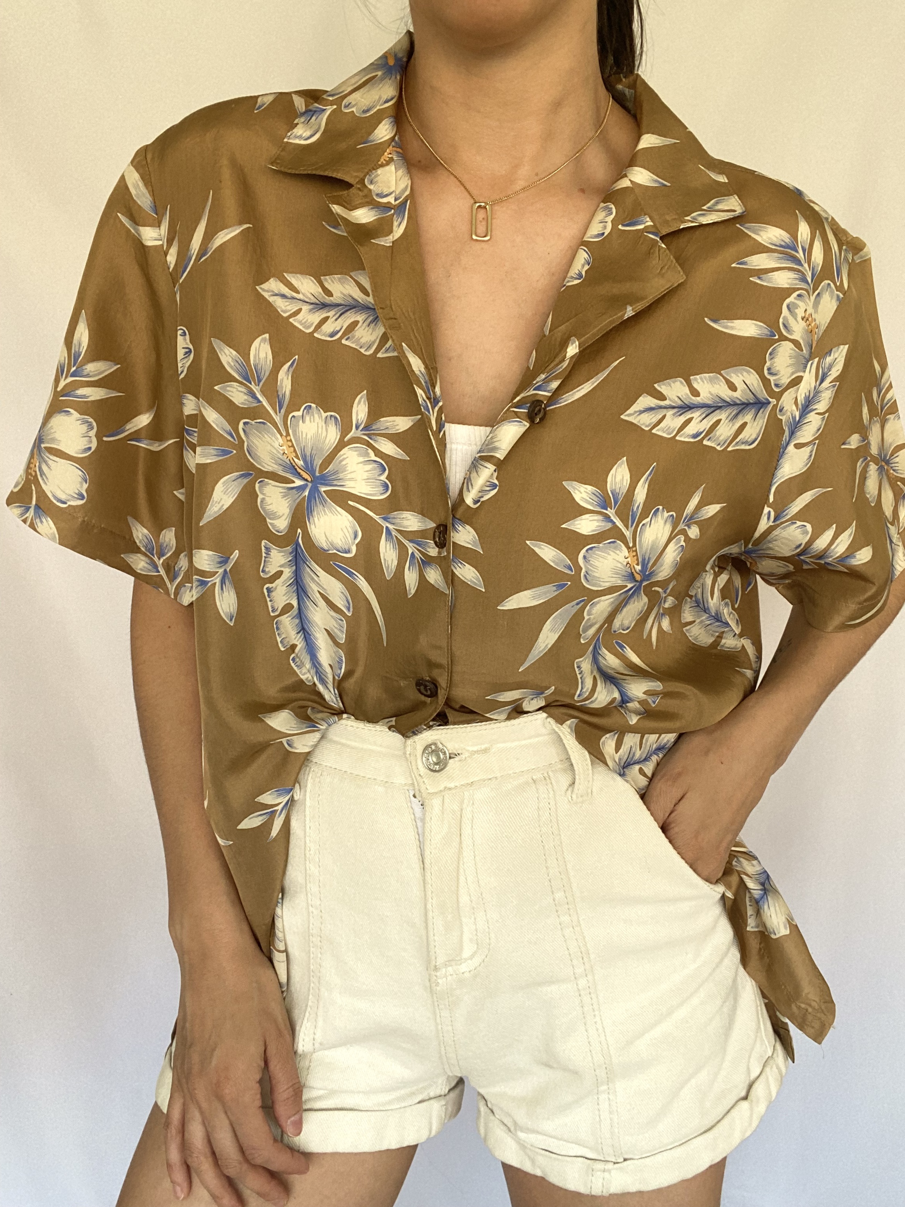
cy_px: 604
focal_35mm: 30
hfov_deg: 46.8
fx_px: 1046
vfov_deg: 60.0
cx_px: 452
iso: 125
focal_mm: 2.71
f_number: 2.2
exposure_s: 1/60
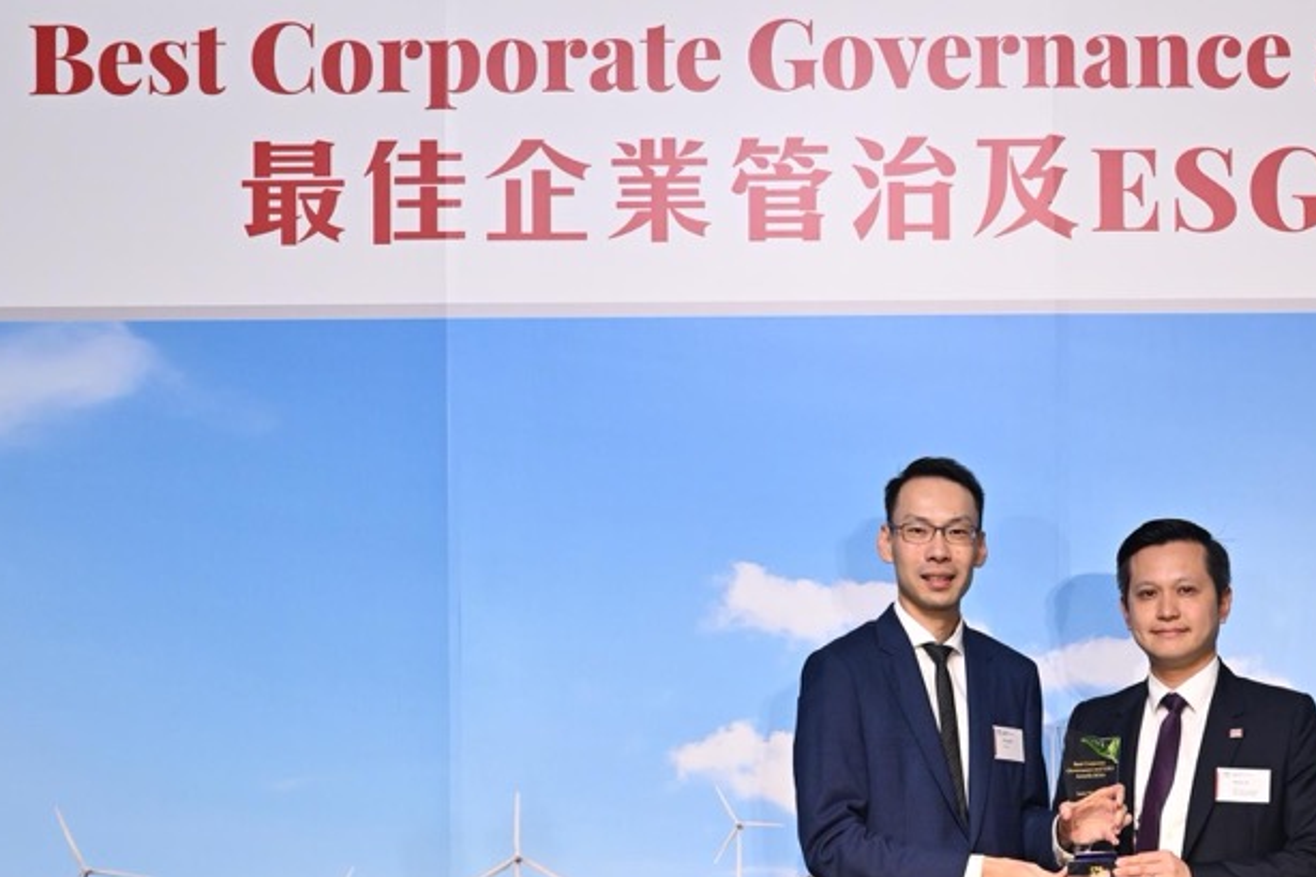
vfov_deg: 18.4
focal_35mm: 73
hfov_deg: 27.2
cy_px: 769
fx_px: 2668
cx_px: 1037
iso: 1250
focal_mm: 35
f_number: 5.6
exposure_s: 1/100
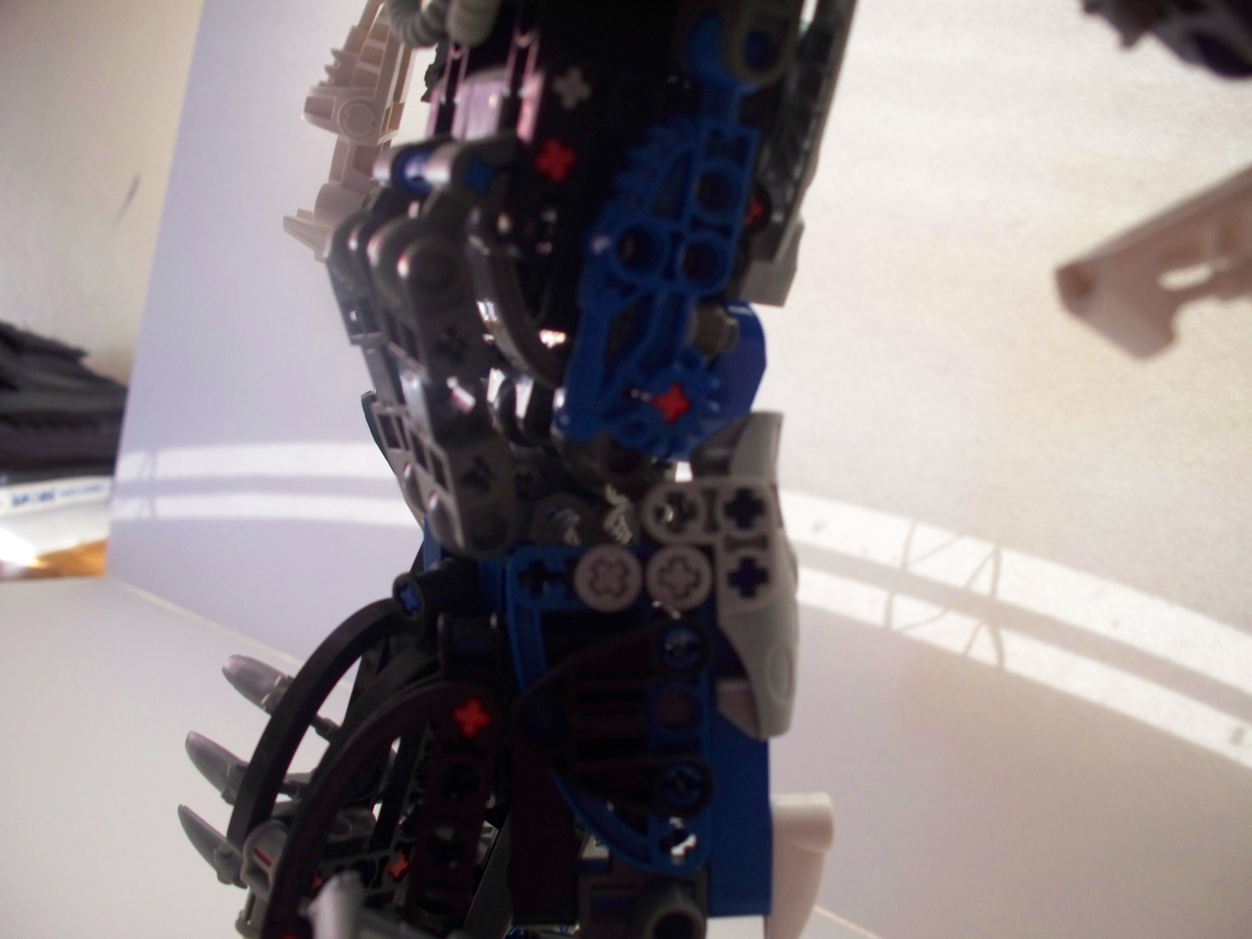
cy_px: 470
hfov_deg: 52.6
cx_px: 626
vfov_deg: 40.7
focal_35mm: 35
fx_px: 1266
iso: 160
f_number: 2.8
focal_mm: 7.54
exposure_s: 1/30
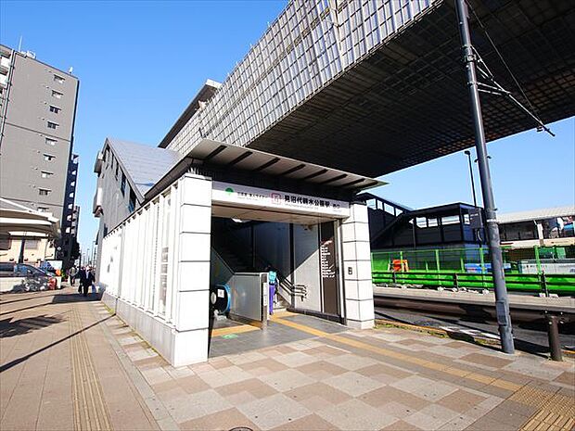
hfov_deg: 87.8
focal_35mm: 18
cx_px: 288
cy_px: 216
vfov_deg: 71.6
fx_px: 299
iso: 160
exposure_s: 1/320
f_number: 7.1
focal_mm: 9
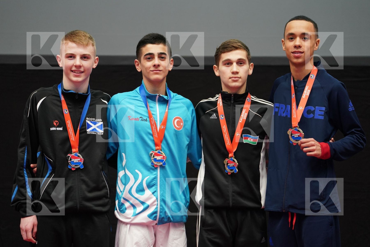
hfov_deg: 11.7
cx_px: 185
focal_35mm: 176
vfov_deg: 7.8
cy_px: 124
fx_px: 1809
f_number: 2.8
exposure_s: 1/320
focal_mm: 176
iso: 1600
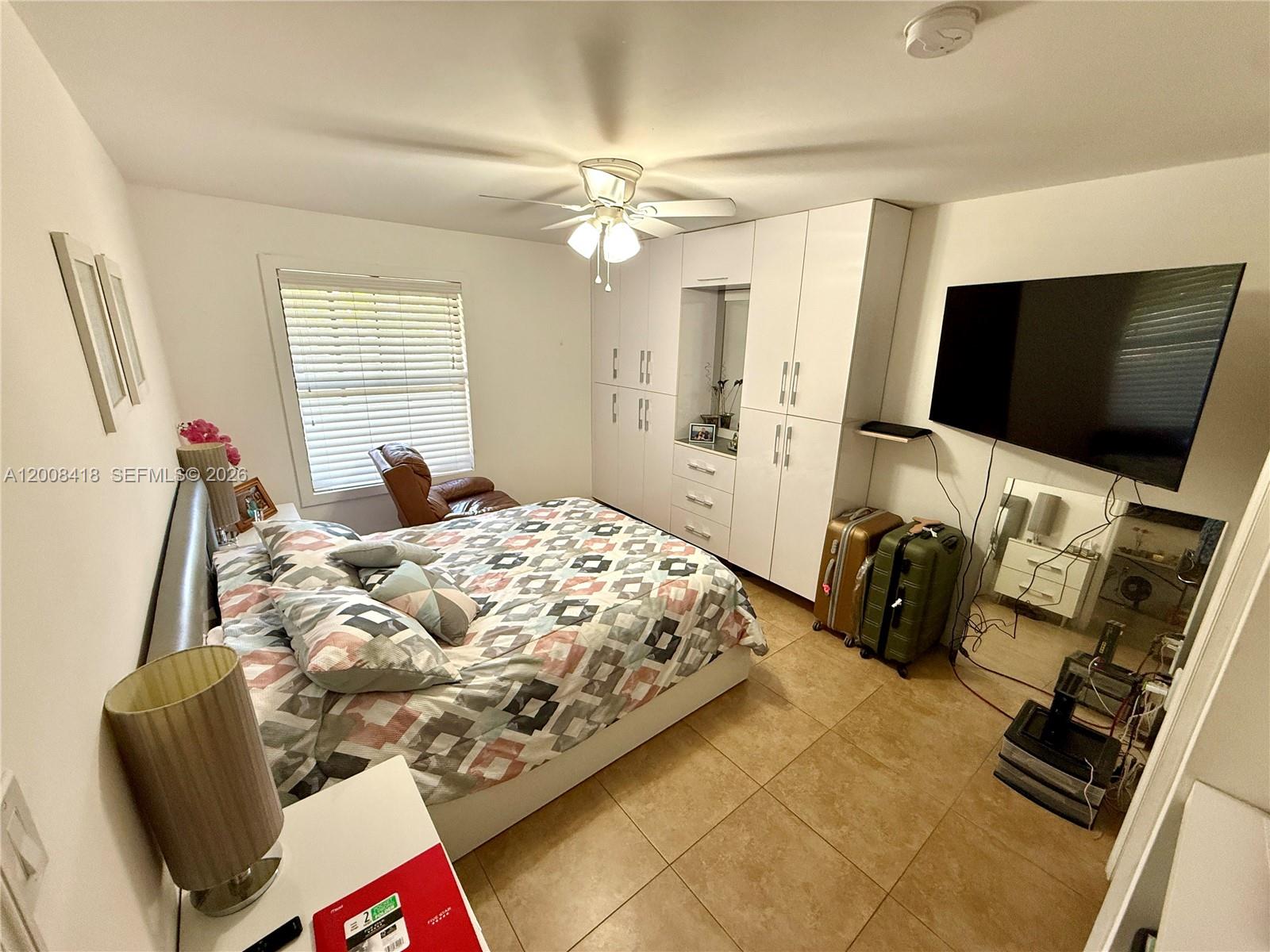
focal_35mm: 14
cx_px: 635
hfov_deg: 102.1
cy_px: 476
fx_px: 514
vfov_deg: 85.7
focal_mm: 2.22
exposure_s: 1/120
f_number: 2.2
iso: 320
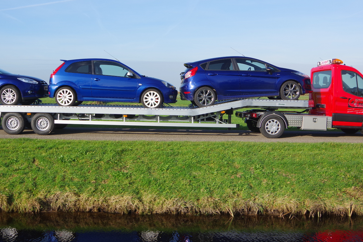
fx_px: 403
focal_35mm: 40
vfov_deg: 33.3
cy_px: 95
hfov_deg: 48.2
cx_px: 146
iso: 200
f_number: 5.6
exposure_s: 1/500
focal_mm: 18
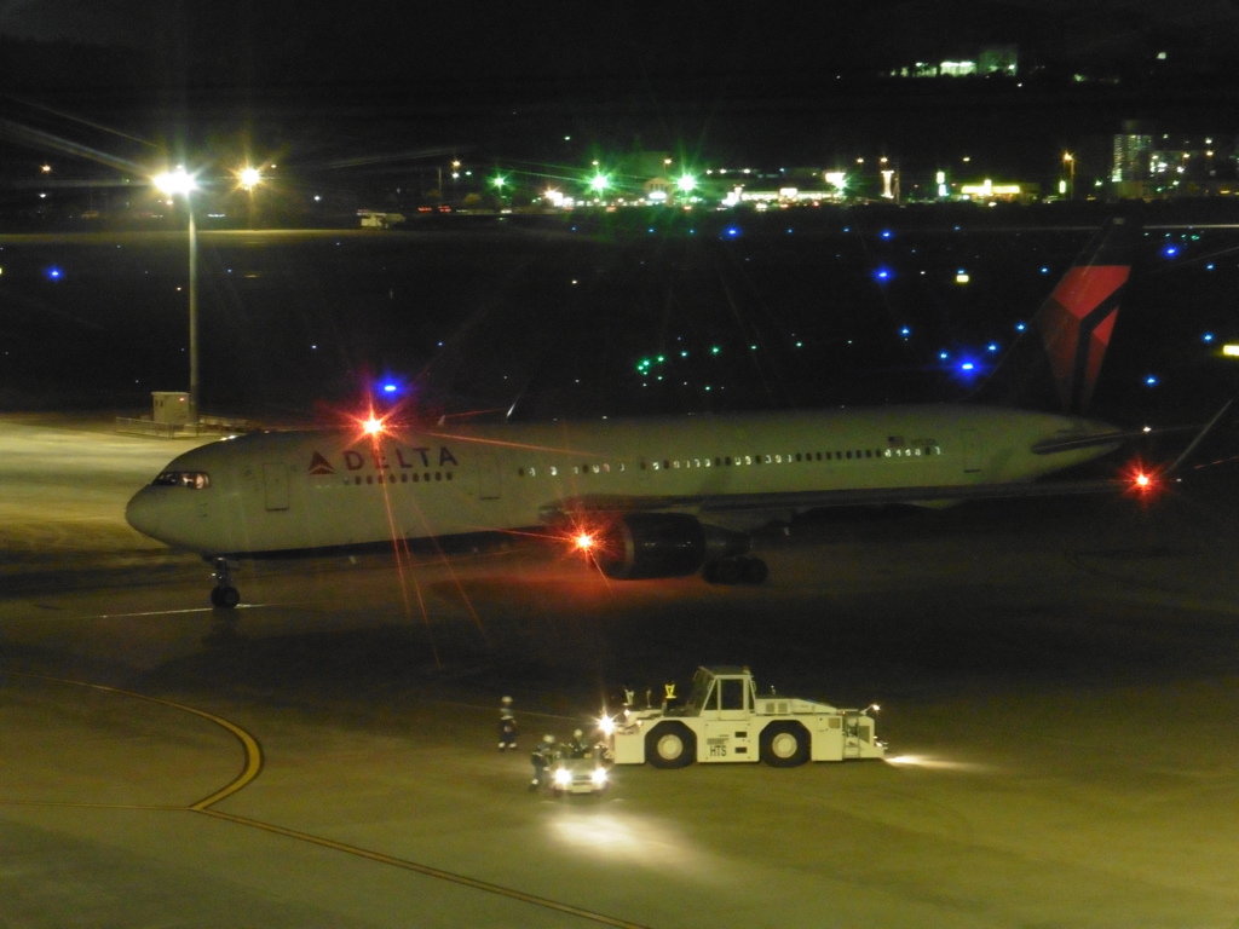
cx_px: 620
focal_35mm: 122
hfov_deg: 16.1
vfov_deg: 12.1
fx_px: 4367
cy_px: 464
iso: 1250
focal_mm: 21.8
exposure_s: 1/4
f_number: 5.4
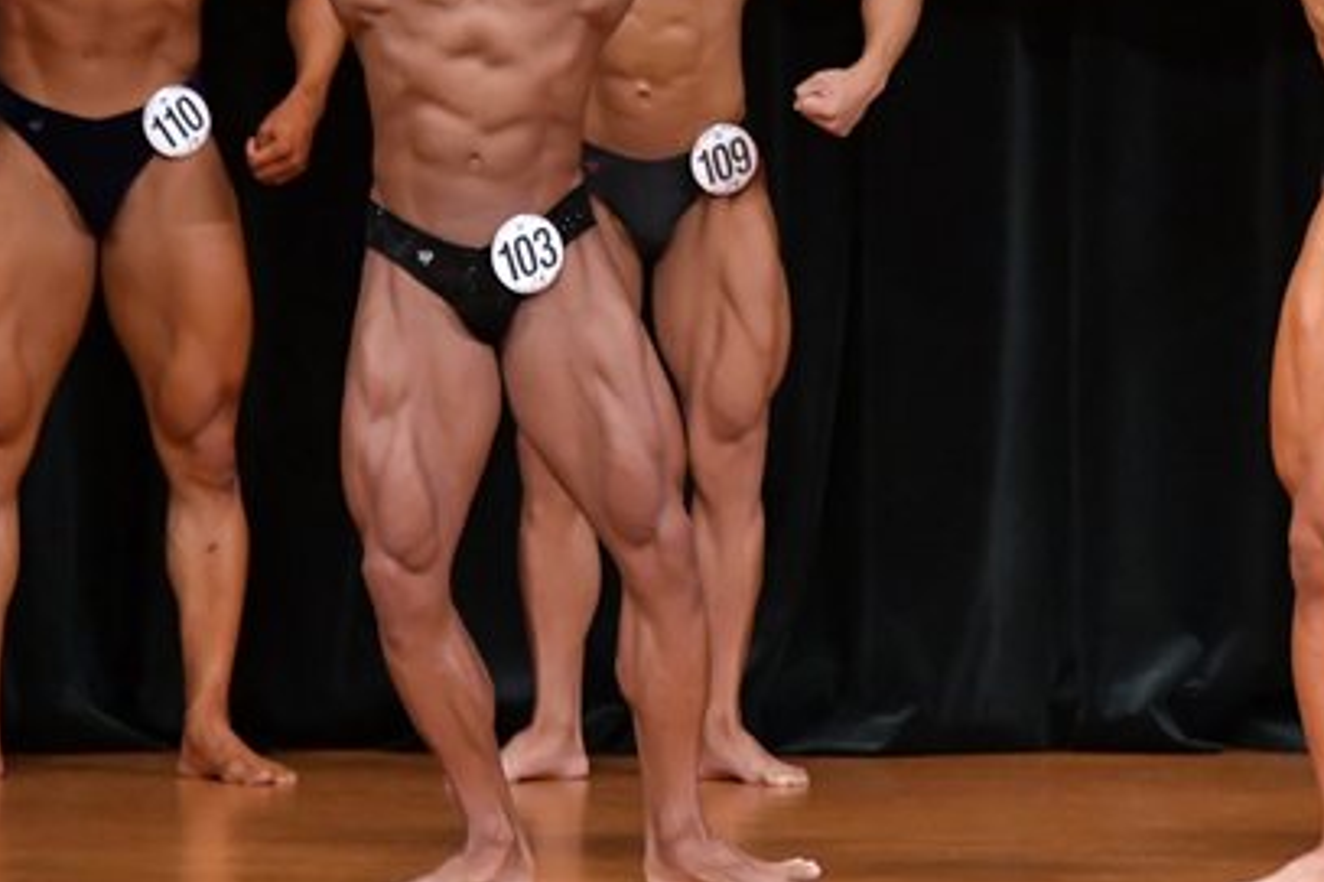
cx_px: 1026
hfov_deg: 3.8
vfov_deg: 2.5
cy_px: 221
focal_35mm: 543
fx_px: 19961
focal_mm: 190
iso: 5000
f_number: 5.6
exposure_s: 1/400
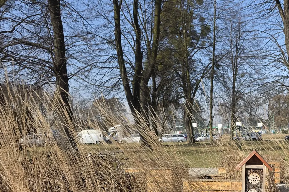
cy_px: 179
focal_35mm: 50
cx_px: 257
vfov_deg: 26.0
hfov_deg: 37.2
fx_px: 401
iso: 80
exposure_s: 1/3598
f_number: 1.7
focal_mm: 6.3
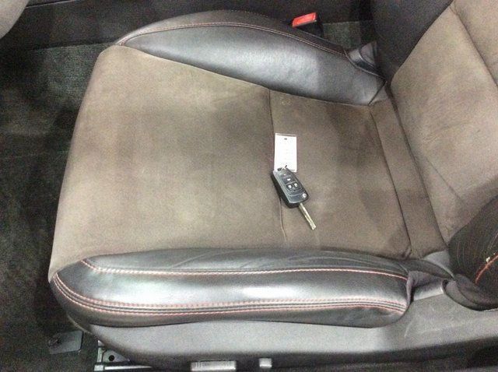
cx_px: 249
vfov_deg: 44.1
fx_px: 460
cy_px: 186
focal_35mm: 32
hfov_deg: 56.9
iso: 640
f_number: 2.4
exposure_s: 1/17
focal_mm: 3.3
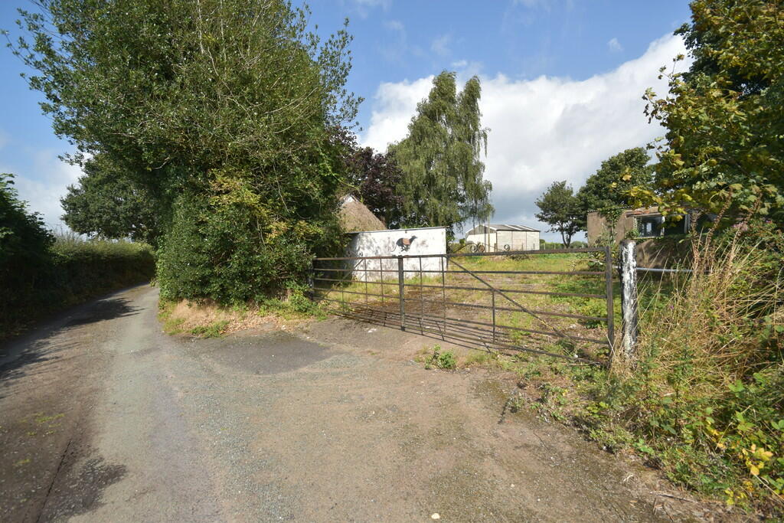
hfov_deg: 100.4
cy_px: 262
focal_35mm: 15
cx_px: 392
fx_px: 327
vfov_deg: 77.3
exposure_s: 1/200
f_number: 9
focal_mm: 10
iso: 100
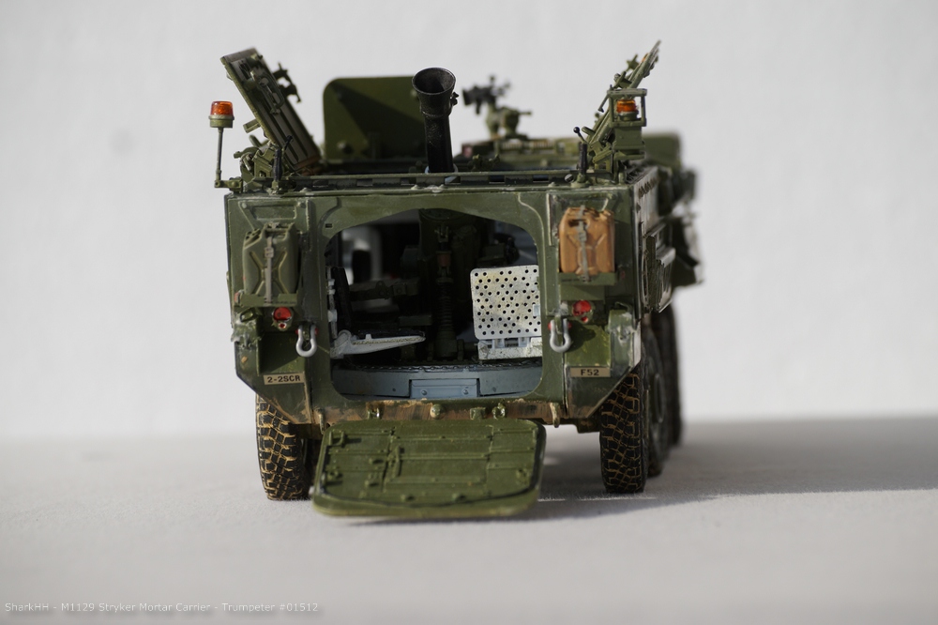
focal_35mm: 225
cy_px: 312
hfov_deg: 9.2
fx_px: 5860
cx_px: 469
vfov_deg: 6.1
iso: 100
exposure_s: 1/500
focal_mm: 150
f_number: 7.1
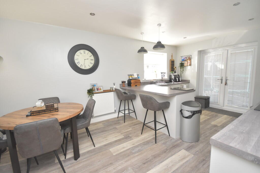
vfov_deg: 77.3
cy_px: 86
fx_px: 108
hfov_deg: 100.4
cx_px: 130
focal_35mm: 15
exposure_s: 1/125
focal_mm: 10
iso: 800
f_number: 4
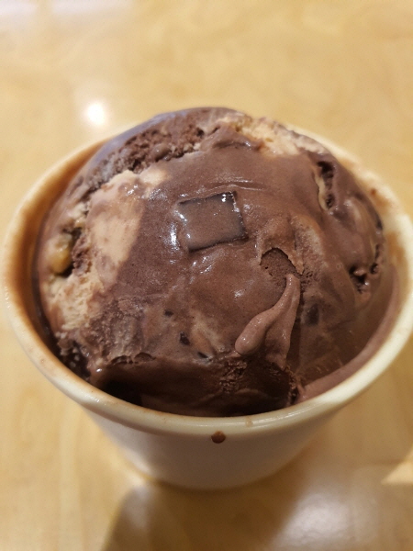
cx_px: 206
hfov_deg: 53.1
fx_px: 414
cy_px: 276
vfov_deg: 67.3
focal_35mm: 26
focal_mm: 4.3
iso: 200
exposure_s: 1/60
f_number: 2.4
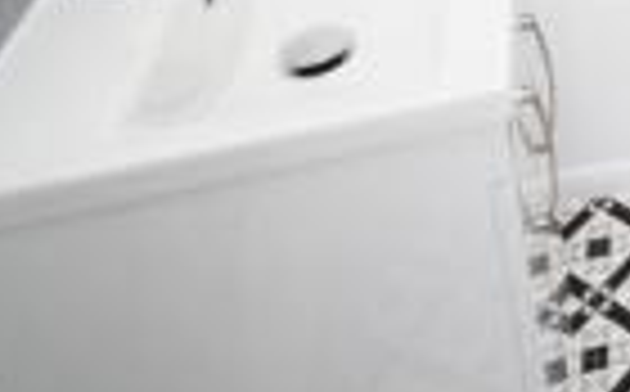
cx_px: 981
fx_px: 891
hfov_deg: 26.2
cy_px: -282
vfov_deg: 19.5
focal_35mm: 52
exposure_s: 1/125
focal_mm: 10
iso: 500
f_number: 5.6
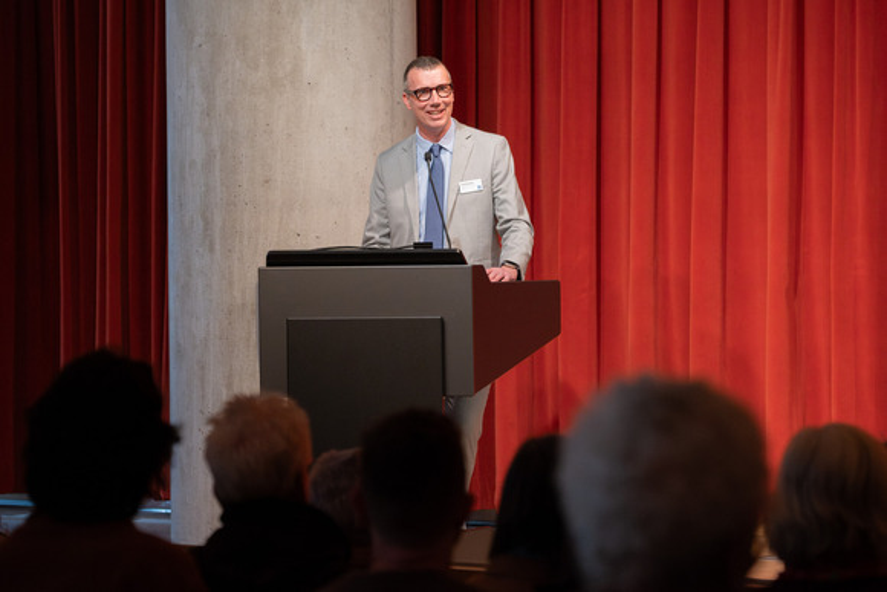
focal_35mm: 147
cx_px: 444
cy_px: 296
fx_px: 3623
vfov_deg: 9.3
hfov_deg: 14.0
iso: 6400
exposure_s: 1/80
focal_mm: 98.2
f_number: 4
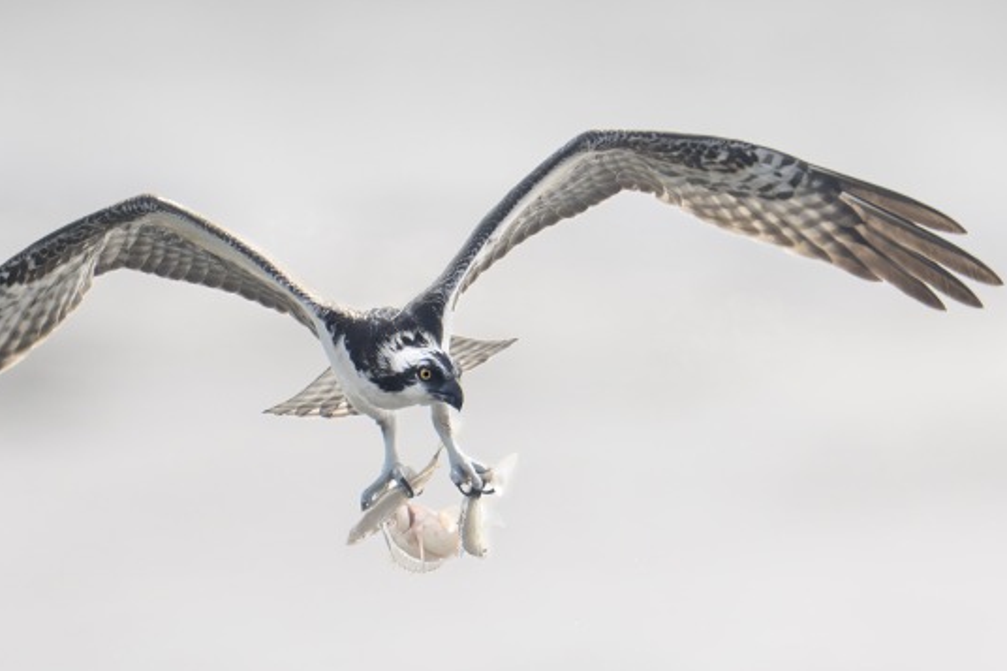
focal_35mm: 1791
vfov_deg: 0.8
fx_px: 50080
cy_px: 367
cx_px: 440
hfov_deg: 1.2
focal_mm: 1200
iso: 1600
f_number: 8
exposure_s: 1/3200
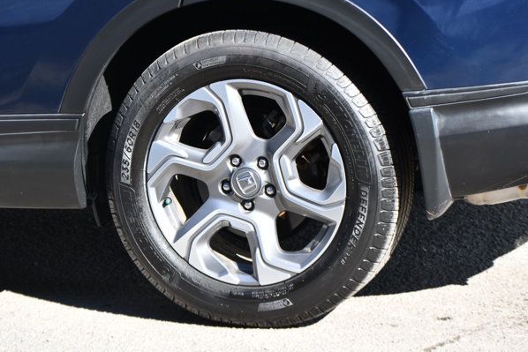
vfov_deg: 10.1
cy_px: 168
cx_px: 247
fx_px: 1995
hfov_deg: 15.1
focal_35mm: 136
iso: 200
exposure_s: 1/250
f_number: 6.3
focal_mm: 85
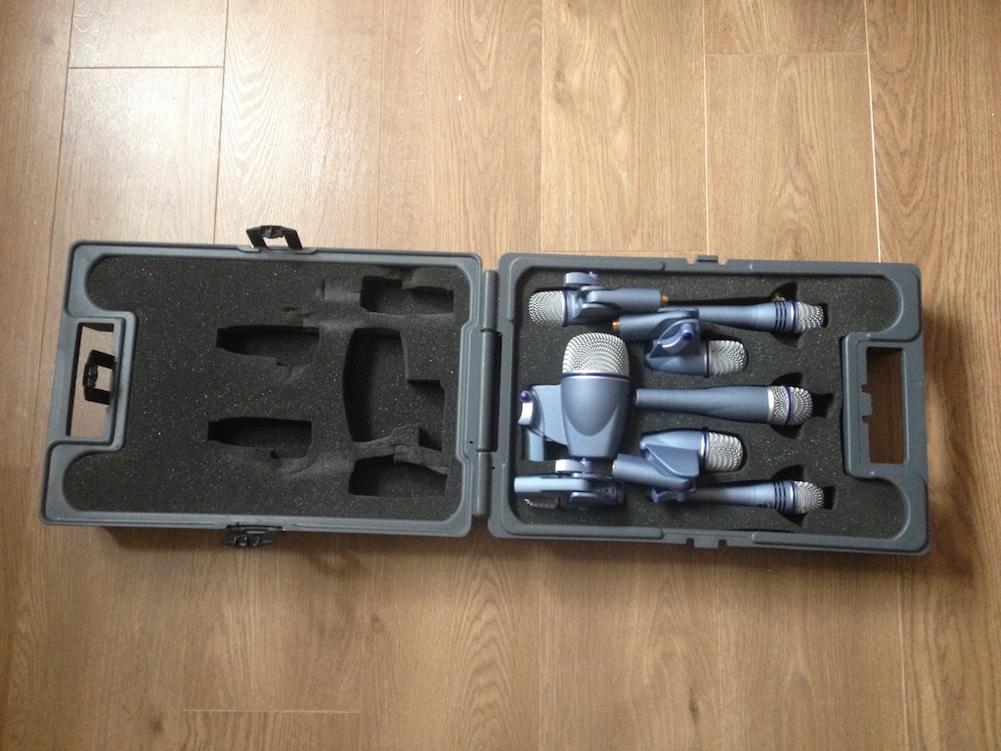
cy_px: 376
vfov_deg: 40.7
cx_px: 500
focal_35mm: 35
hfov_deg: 52.6
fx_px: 1012
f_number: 2.4
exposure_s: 1/20
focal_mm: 4.28
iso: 320
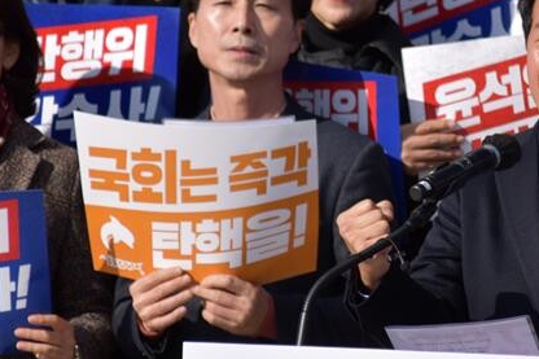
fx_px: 8845
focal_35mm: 591
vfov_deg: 2.3
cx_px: 443
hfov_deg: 3.5
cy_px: 59
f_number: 6.3
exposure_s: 1/640
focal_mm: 160
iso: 100
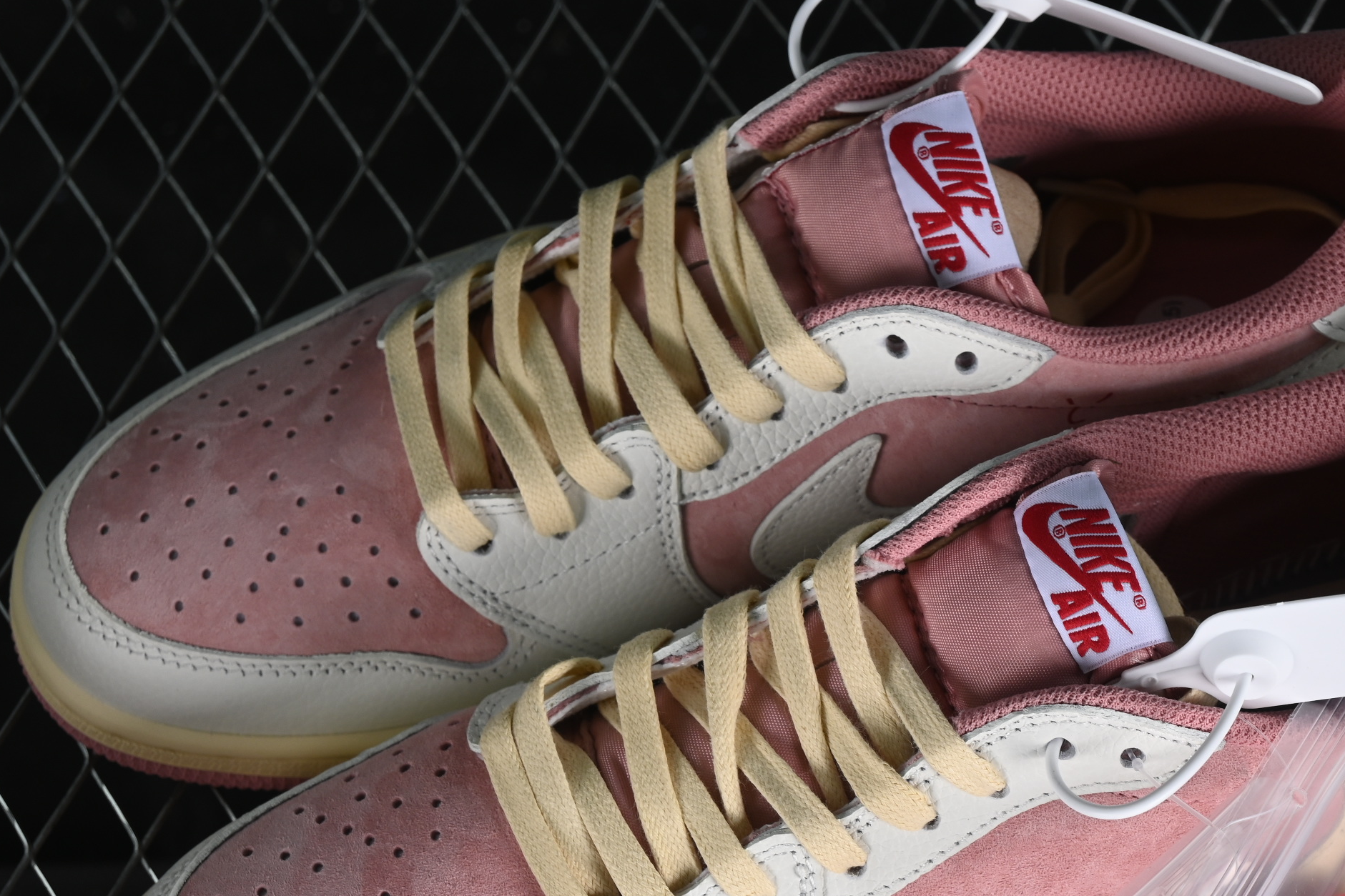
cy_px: 621
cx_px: 827
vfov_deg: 12.3
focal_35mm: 111
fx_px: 4147
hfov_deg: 18.4
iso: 160
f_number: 7.1
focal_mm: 50
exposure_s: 1/60
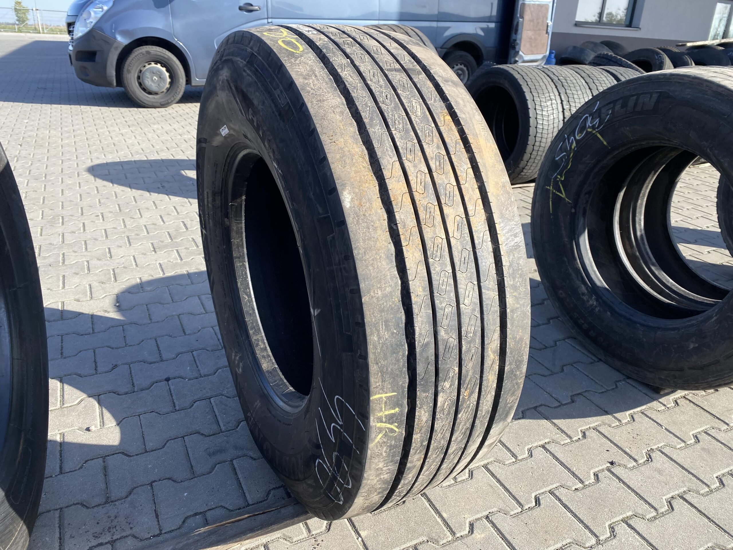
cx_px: 366
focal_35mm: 26
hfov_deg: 67.3
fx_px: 551
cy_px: 275
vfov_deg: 53.1
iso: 32
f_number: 1.8
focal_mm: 4.25
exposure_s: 1/864
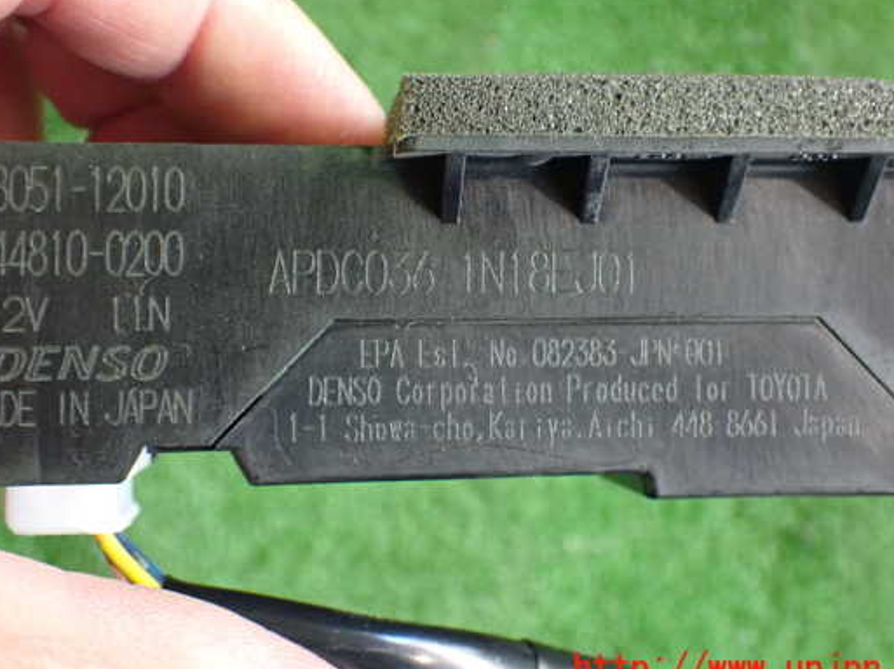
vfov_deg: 30.2
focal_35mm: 48
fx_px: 1239
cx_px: 444
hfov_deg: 39.7
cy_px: 300
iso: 800
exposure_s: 1/40
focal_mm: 7.31
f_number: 2.8
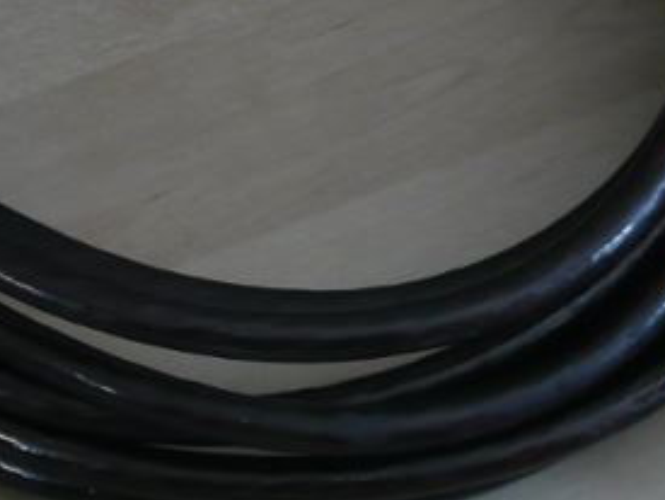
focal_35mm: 244
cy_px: 123
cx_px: 232
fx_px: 4694
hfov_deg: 8.1
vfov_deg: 6.1
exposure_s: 1/30
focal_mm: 13.7
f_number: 4.7
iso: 200
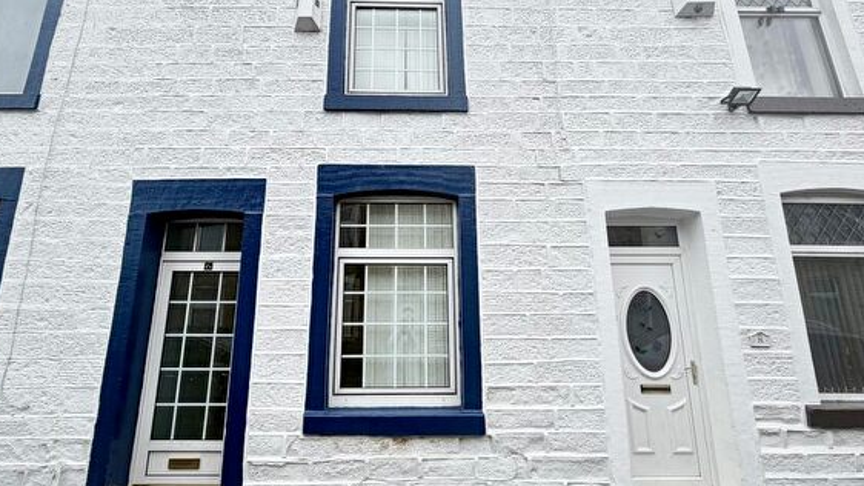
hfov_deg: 89.5
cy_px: 227
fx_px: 435
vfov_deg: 58.3
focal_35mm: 19
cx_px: 418
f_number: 2.2
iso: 40
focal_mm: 2.22
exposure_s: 1/625
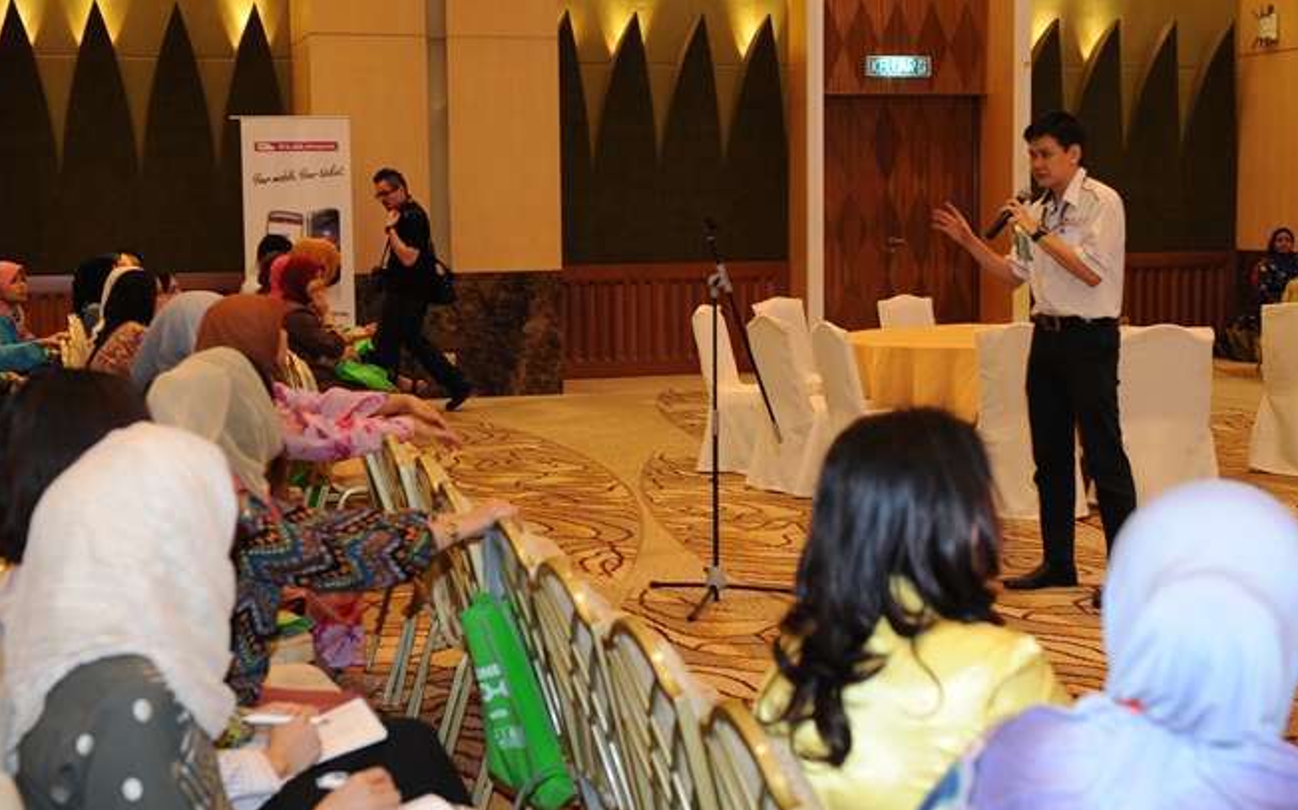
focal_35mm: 55
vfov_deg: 23.5
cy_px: 336
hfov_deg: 36.9
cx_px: 653
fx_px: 1945
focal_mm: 44
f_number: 4
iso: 1000
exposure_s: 1/50
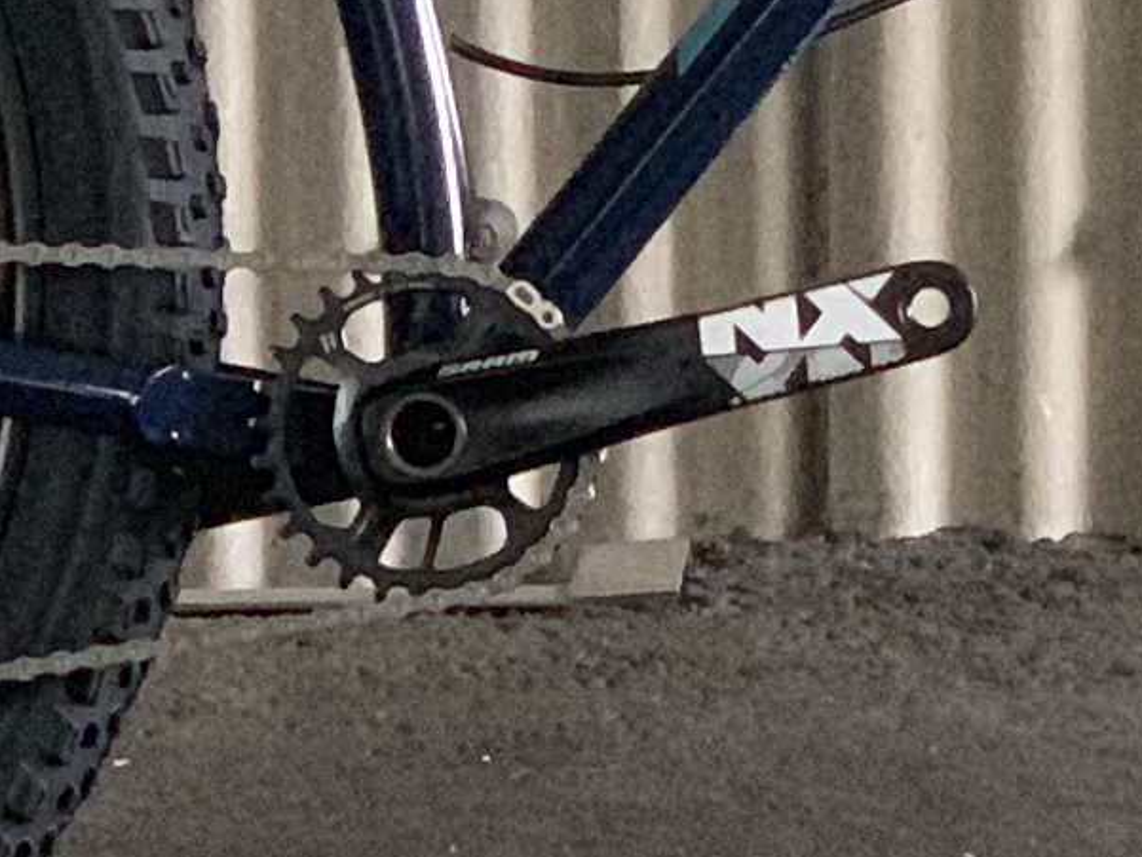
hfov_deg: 5.7
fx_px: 11516
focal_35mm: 349
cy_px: -452
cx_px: 880
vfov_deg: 4.2
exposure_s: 1/60
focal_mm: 6
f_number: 2.4
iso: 250
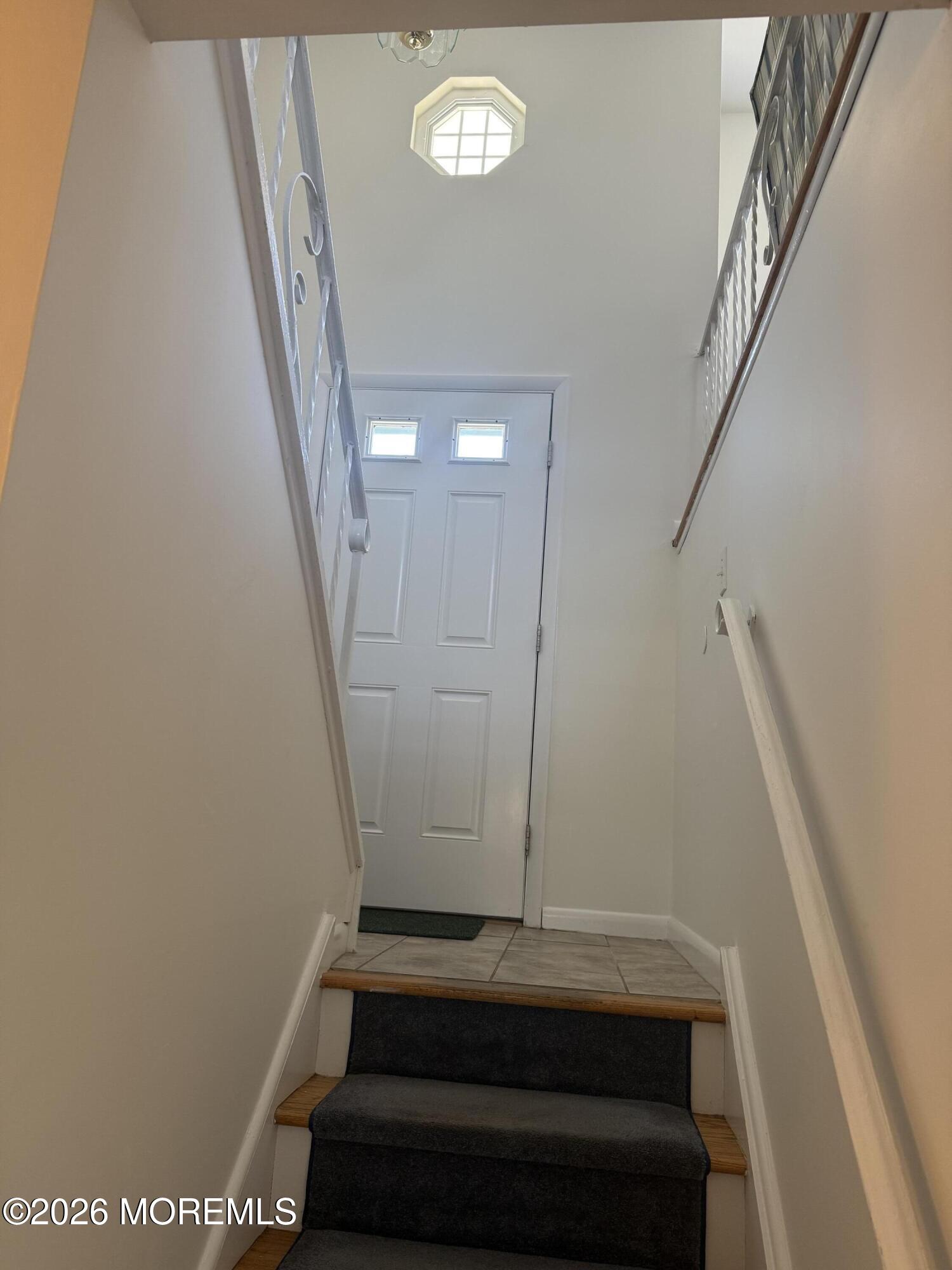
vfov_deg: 71.6
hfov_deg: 56.8
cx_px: 476
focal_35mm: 24
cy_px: 635
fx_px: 880
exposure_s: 1/60
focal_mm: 6.76
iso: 160
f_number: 1.78
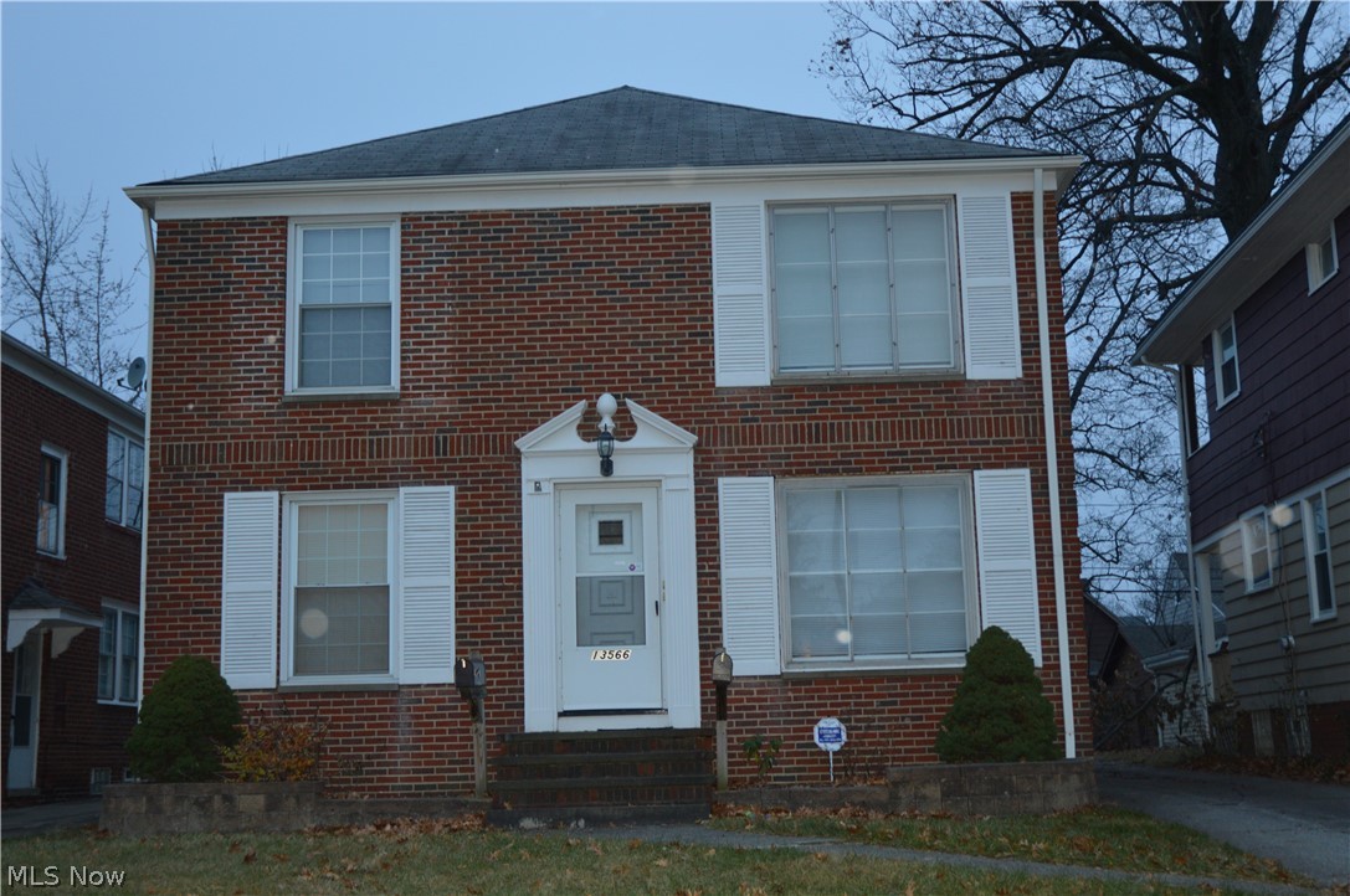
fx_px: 1742
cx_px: 675
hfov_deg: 42.4
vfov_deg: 28.9
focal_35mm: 46
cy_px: 448
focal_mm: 31
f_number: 4
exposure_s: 1/60
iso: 450
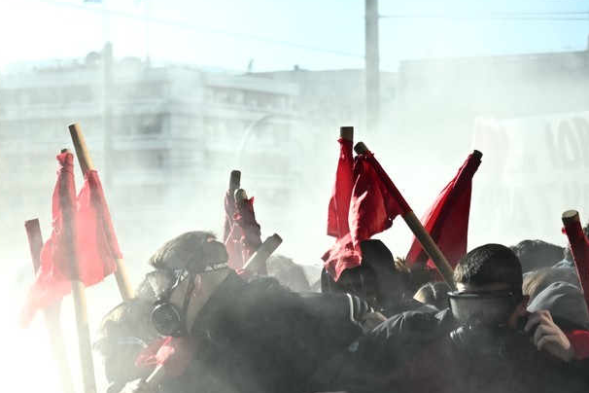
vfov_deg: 8.1
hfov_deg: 11.9
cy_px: 451
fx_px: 2765
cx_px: -116
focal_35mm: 169
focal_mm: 64
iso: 800
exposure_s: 1/2500
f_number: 4
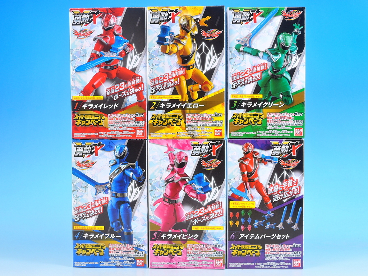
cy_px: 138
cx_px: 184
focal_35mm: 50
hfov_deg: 38.2
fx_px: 532
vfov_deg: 29.1
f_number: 5.6
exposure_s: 1/4
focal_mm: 10.7
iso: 80
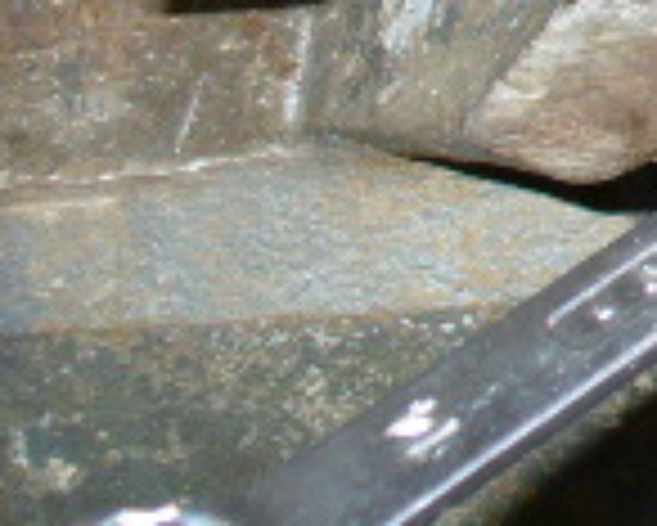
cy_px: -396
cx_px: 1436
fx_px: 3074
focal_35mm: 158
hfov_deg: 10.8
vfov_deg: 9.4
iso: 100
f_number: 2.8
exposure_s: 1/30
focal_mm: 6.1
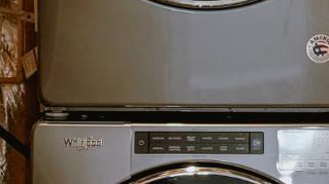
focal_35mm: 168
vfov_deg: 7.2
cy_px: 96
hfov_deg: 12.7
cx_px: 279
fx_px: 1465
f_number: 1.78
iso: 200
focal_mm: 6.76
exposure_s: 1/60
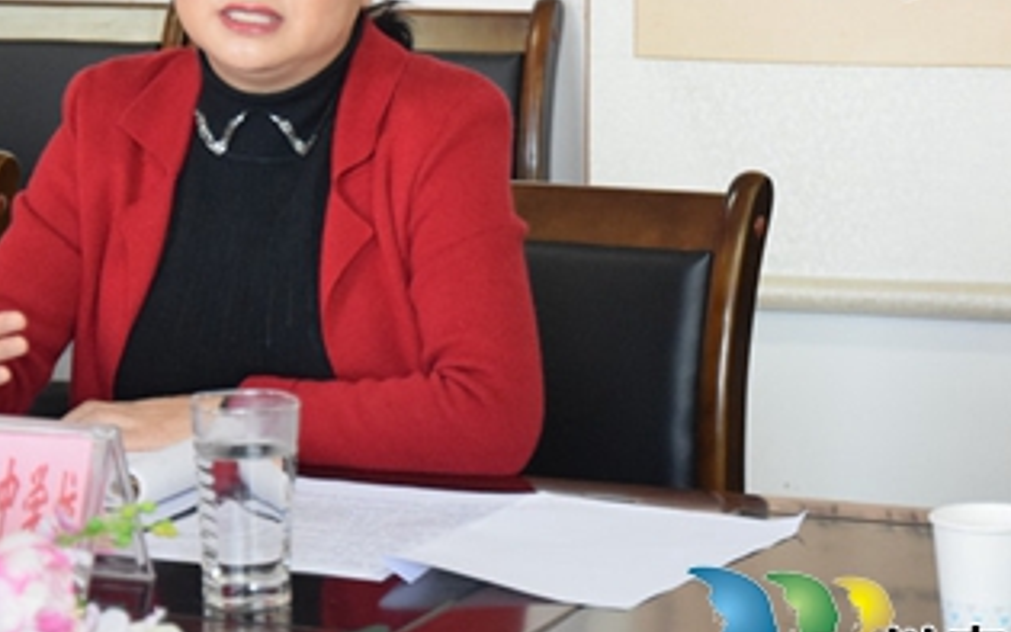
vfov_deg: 7.7
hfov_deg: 12.3
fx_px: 4685
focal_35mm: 170
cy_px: 242
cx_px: 427
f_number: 5.3
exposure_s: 1/100
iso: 3200
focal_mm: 70
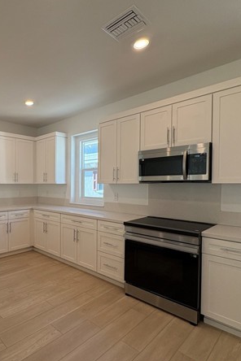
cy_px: 189
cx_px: 41
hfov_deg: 54.5
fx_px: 211
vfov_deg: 81.2
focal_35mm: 21
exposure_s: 1/135
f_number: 2.2
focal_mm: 2.22
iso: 100
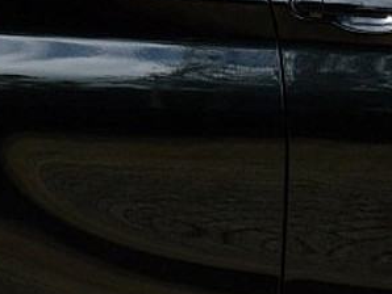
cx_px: 424
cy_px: 12
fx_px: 2630
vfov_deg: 6.4
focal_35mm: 232
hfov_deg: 8.5
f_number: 11
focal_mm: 25
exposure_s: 1/400
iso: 400
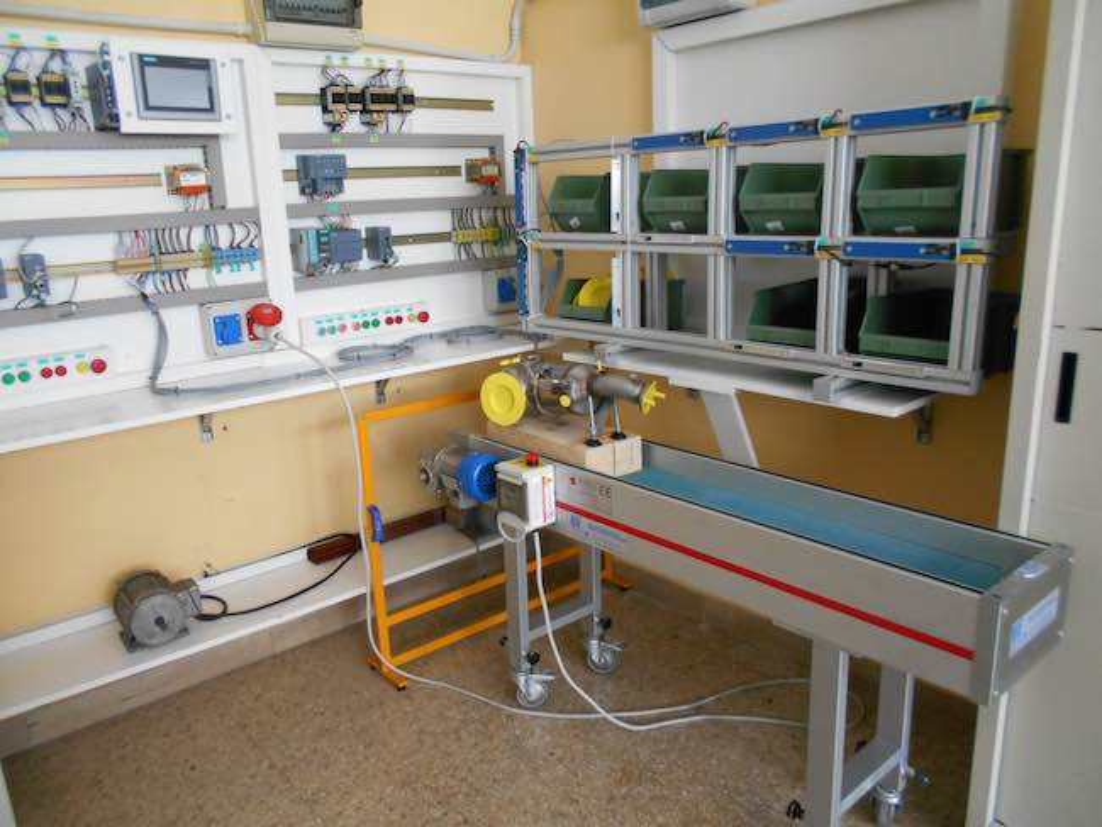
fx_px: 828
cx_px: 551
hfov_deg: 67.3
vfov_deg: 53.1
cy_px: 414
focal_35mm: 26
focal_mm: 4.6
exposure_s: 1/30
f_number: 3.2
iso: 320
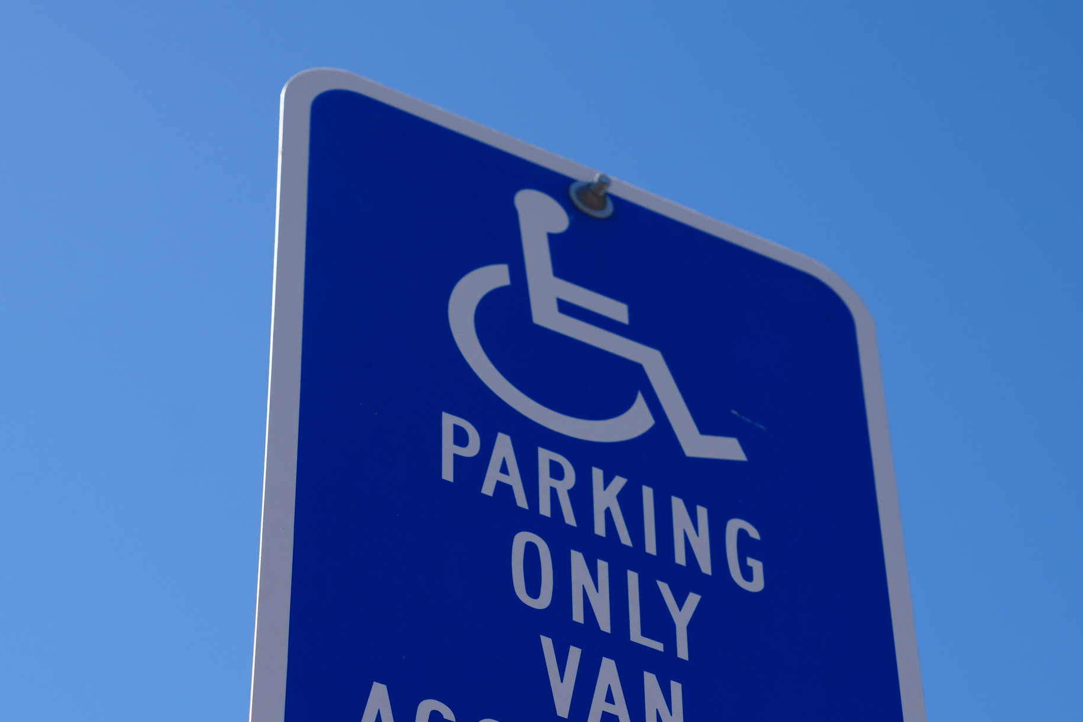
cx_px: 590
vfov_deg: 11.2
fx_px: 3670
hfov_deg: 16.8
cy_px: 660
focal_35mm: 122
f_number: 5.6
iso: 100
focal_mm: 64
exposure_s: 1/320
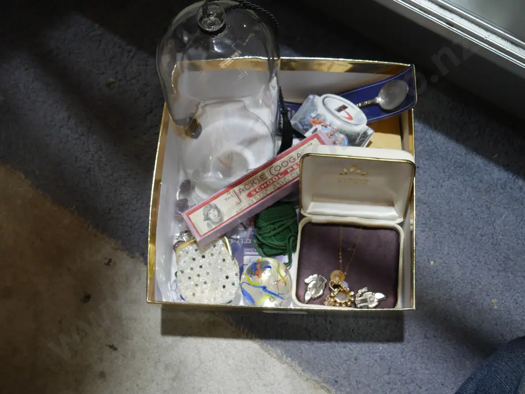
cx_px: 262
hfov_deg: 46.8
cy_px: 197
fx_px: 607
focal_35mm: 40
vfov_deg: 36.0
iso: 500
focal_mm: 20
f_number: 4.5
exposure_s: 1/60
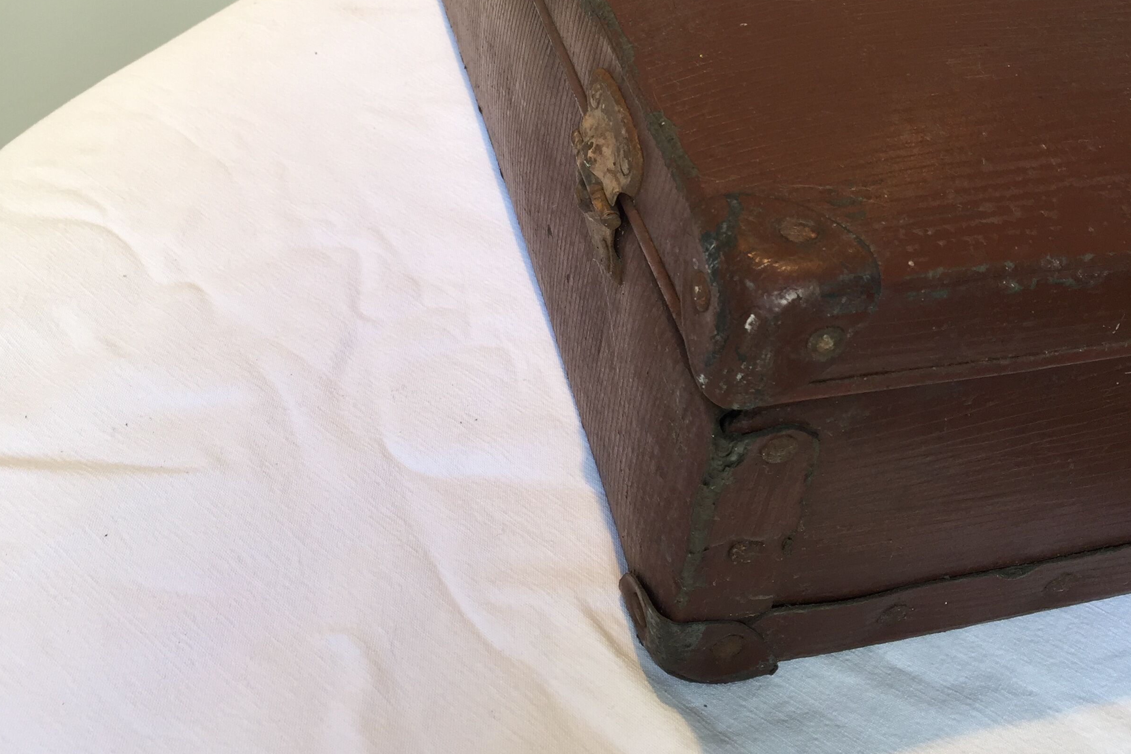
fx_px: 1288
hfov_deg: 47.4
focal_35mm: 41
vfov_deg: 31.2
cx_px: 559
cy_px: 77
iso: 32
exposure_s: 1/50
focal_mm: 4.15
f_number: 2.2
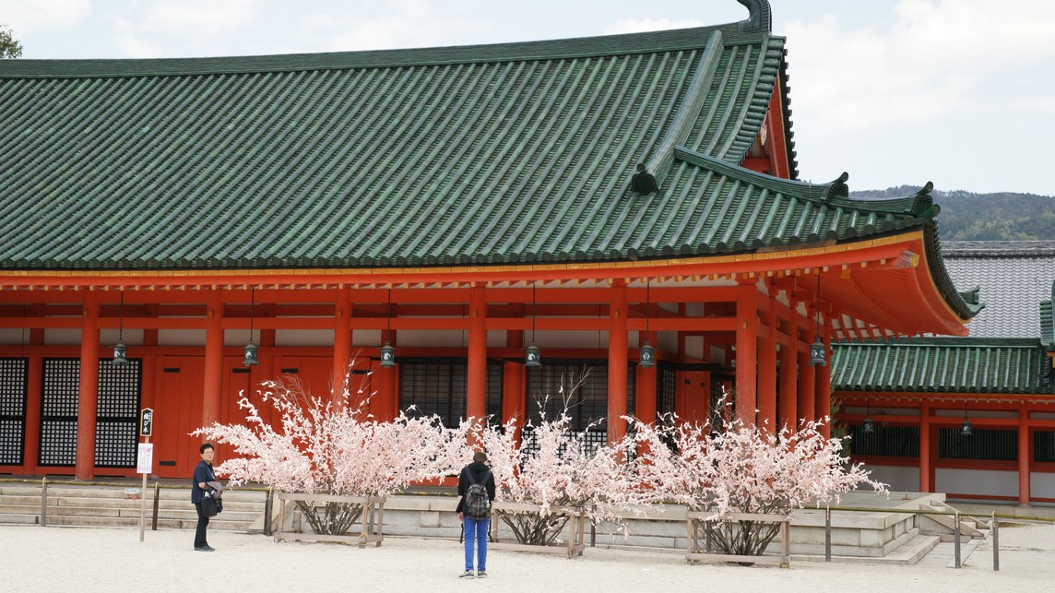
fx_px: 1622
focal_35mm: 58
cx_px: 529
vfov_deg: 20.7
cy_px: 329
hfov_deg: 36.0
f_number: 11
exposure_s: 1/160
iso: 400
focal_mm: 55
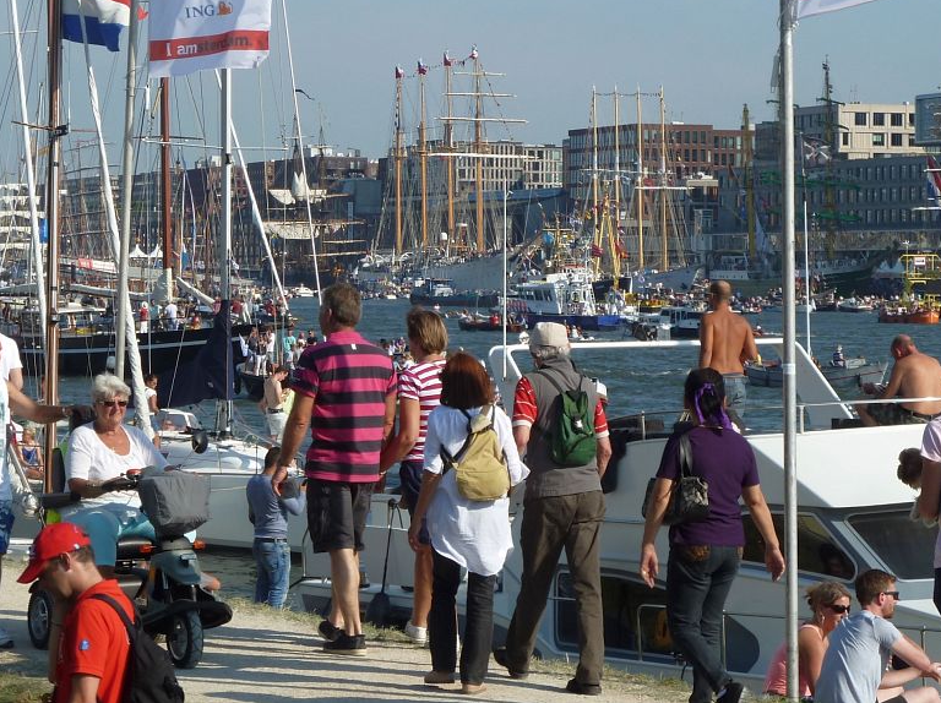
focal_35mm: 128
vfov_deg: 11.5
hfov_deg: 15.4
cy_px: 237
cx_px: 429
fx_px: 3475
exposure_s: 1/500
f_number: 4.3
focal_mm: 15.8
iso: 80
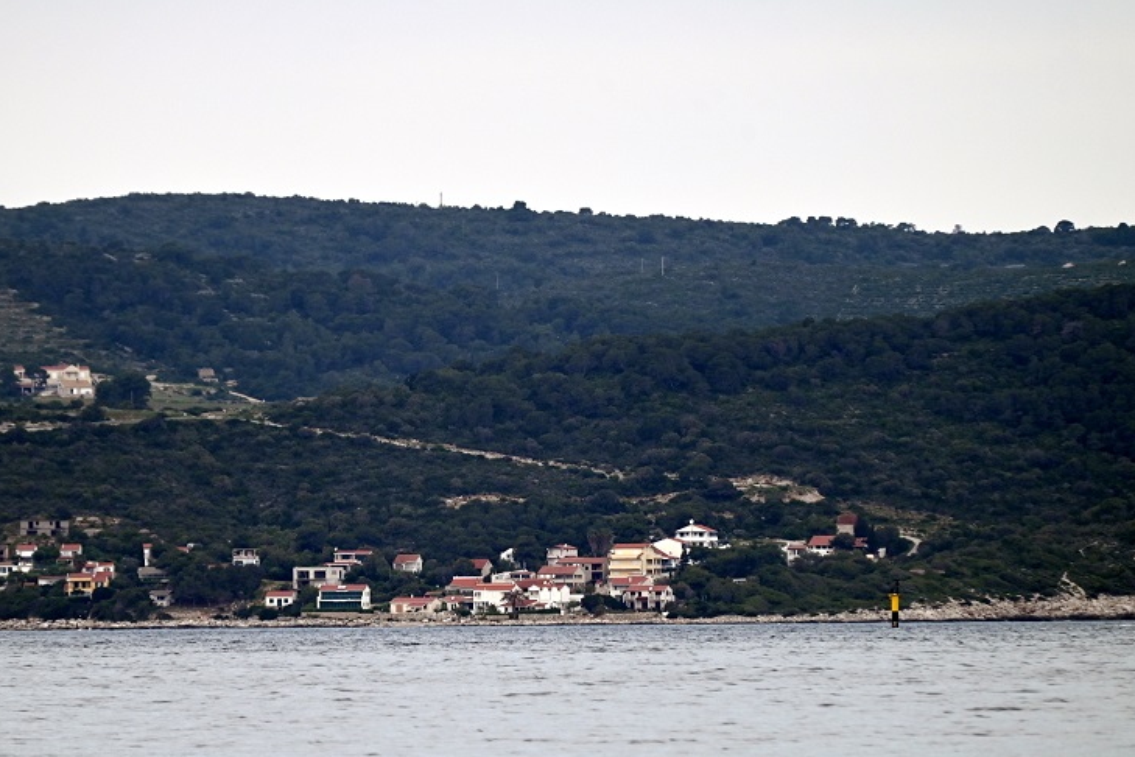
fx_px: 12326
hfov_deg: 5.3
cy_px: 480
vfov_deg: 3.5
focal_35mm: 391
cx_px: 486
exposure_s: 1/1000
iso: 400
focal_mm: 300
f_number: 5.6
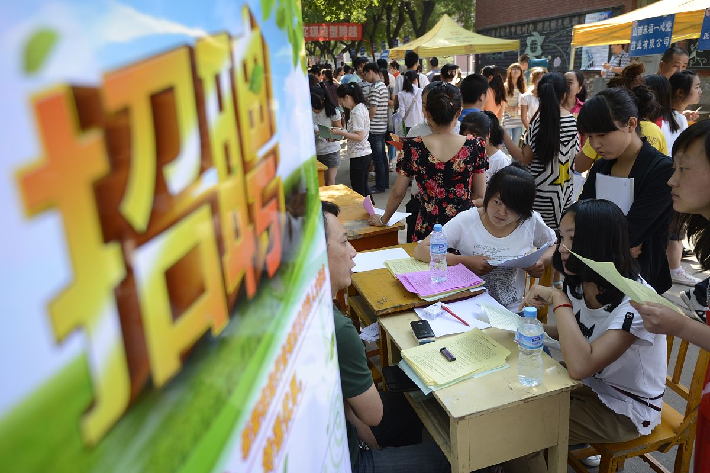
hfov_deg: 69.4
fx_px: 513
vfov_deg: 49.5
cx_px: 355
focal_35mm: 26
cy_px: 236
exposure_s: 1/500
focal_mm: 26
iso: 640
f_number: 4.5
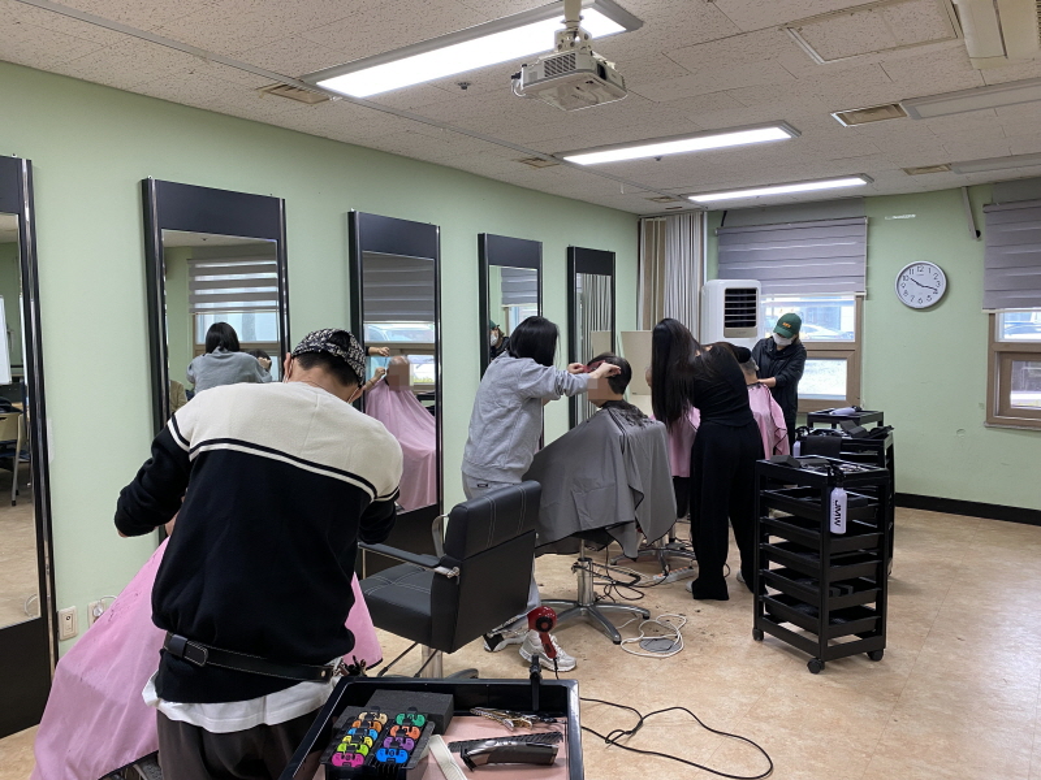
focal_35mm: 26
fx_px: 782
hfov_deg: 67.3
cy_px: 390
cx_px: 520
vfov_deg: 53.1
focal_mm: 4.25
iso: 80
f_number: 1.8
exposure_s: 1/60
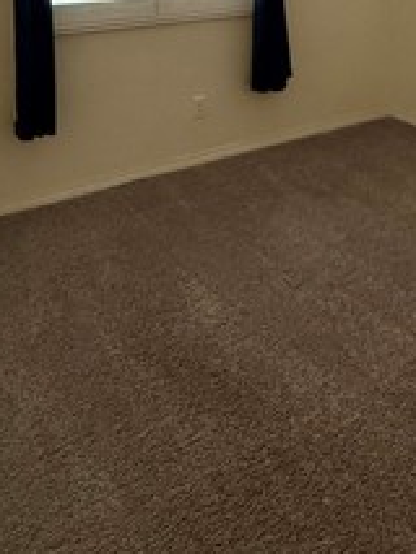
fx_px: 672
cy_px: 0
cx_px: 385
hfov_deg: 32.4
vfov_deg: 39.5
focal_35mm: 42
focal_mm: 2.22
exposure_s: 1/120
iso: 640
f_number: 2.2
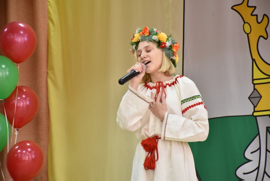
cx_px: 135
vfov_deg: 9.2
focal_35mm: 150
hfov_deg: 13.7
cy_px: 90
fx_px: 1126
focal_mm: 100
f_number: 5.6
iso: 1000
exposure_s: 1/80
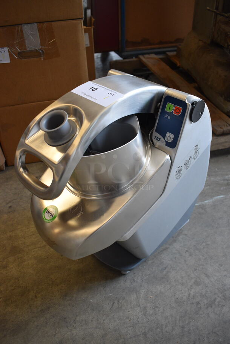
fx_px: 287
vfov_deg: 61.9
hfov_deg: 43.7
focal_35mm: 30
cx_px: 115
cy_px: 172
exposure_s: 1/160
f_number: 3.8
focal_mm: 20
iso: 800
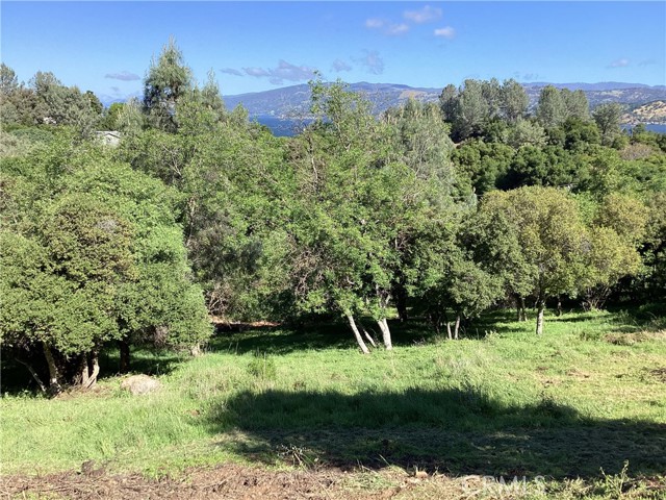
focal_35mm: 31
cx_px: 333
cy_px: 250
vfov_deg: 45.4
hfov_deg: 58.4
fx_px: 596
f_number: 2.4
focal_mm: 3.3
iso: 25
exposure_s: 1/631
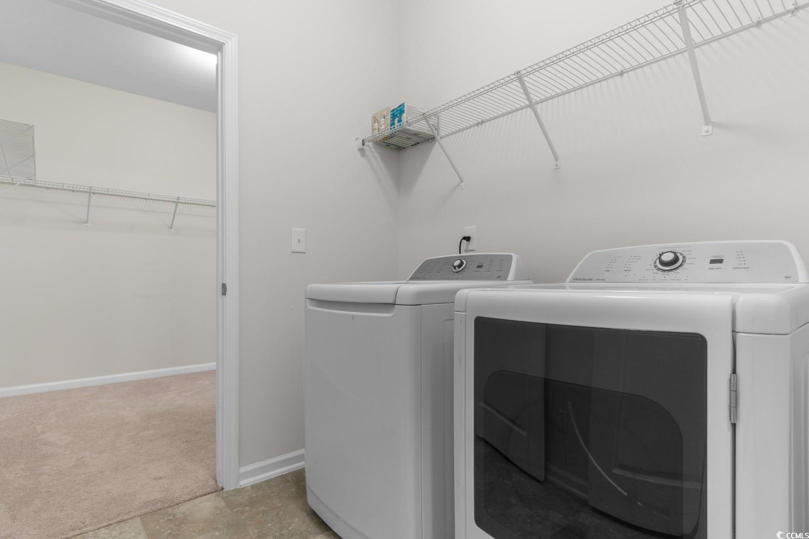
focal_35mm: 18
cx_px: 404
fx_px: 404
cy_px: 270
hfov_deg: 90.0
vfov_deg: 67.4
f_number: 4.8
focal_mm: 12
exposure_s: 1/3
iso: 100
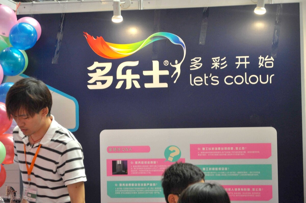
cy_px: 102
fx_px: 637
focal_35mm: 75
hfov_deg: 27.0
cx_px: 153
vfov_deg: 18.2
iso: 800
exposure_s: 1/50
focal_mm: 50
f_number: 5.6
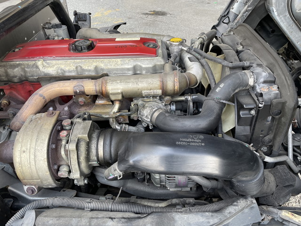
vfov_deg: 53.1
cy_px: 113
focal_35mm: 26
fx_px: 226
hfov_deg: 67.3
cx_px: 150
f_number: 1.6
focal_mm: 4.2
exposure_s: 1/121
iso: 64
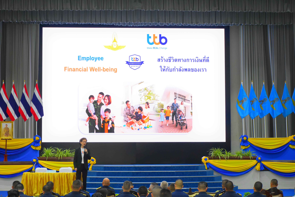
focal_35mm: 99
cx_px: 148
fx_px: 811
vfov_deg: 13.8
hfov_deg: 20.6
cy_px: 98
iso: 3200
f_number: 7.1
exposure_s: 1/160
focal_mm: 66
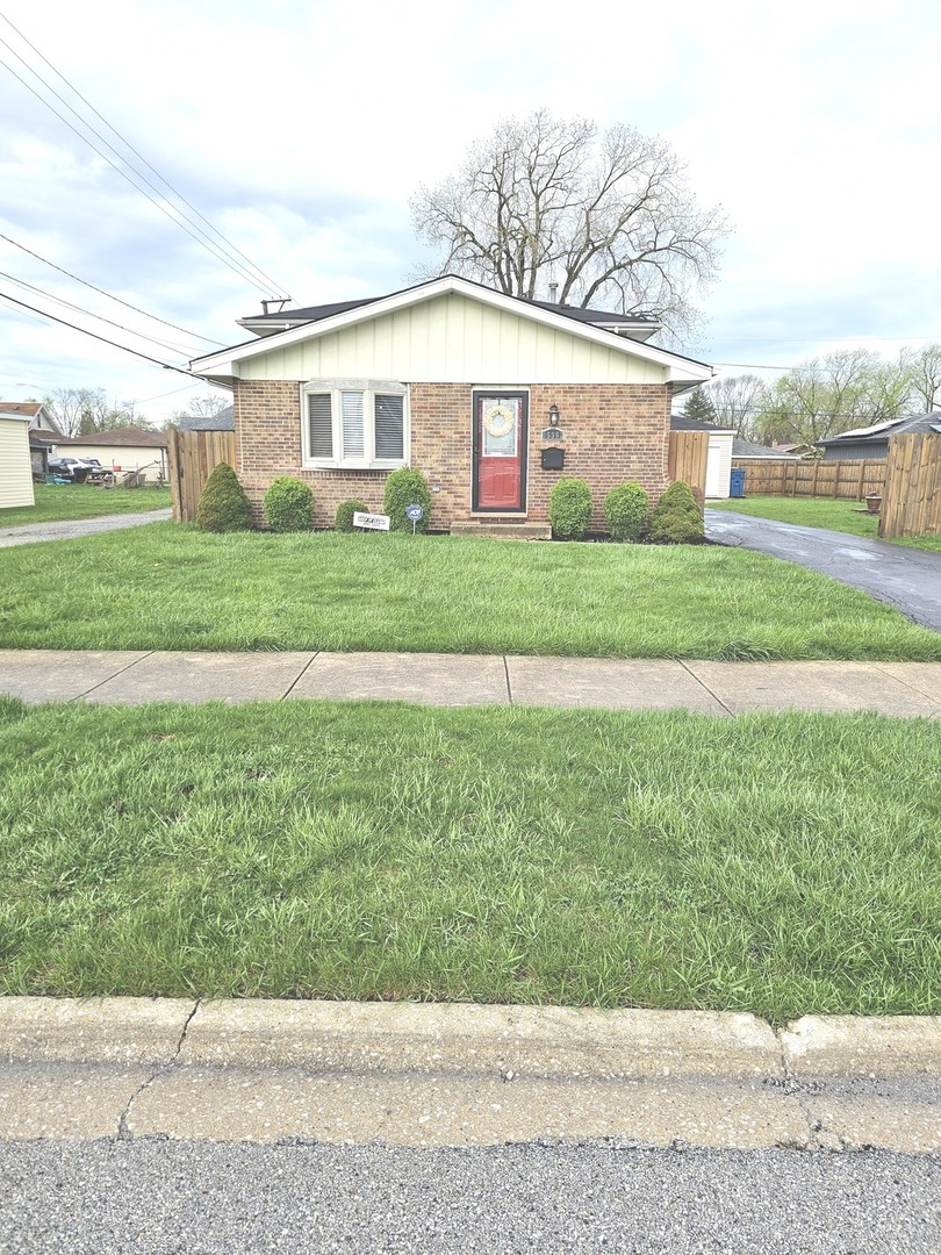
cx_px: 470
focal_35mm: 23
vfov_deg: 73.9
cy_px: 628
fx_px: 834
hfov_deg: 58.9
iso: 10
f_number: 1.7
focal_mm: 6.3
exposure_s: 1/532
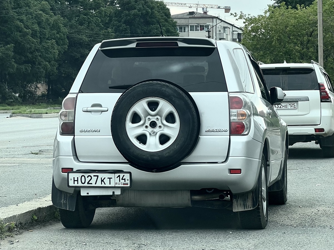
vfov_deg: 19.1
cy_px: 125
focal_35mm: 77
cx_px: 167
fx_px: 743
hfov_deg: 25.3
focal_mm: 9
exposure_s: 1/125
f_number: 2.8
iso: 32
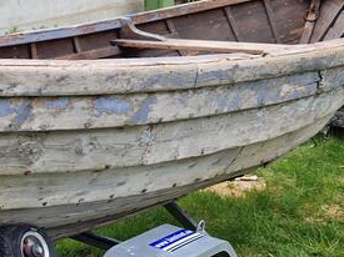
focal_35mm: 67
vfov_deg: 21.9
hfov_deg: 25.6
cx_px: -84
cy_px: 112
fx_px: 666
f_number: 1.8
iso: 50
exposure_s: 1/364
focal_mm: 5.4
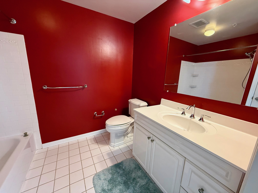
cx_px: 129
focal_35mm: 14
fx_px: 104
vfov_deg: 85.7
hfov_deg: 102.1
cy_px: 96
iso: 320
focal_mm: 2.22
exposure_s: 1/60
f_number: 2.2
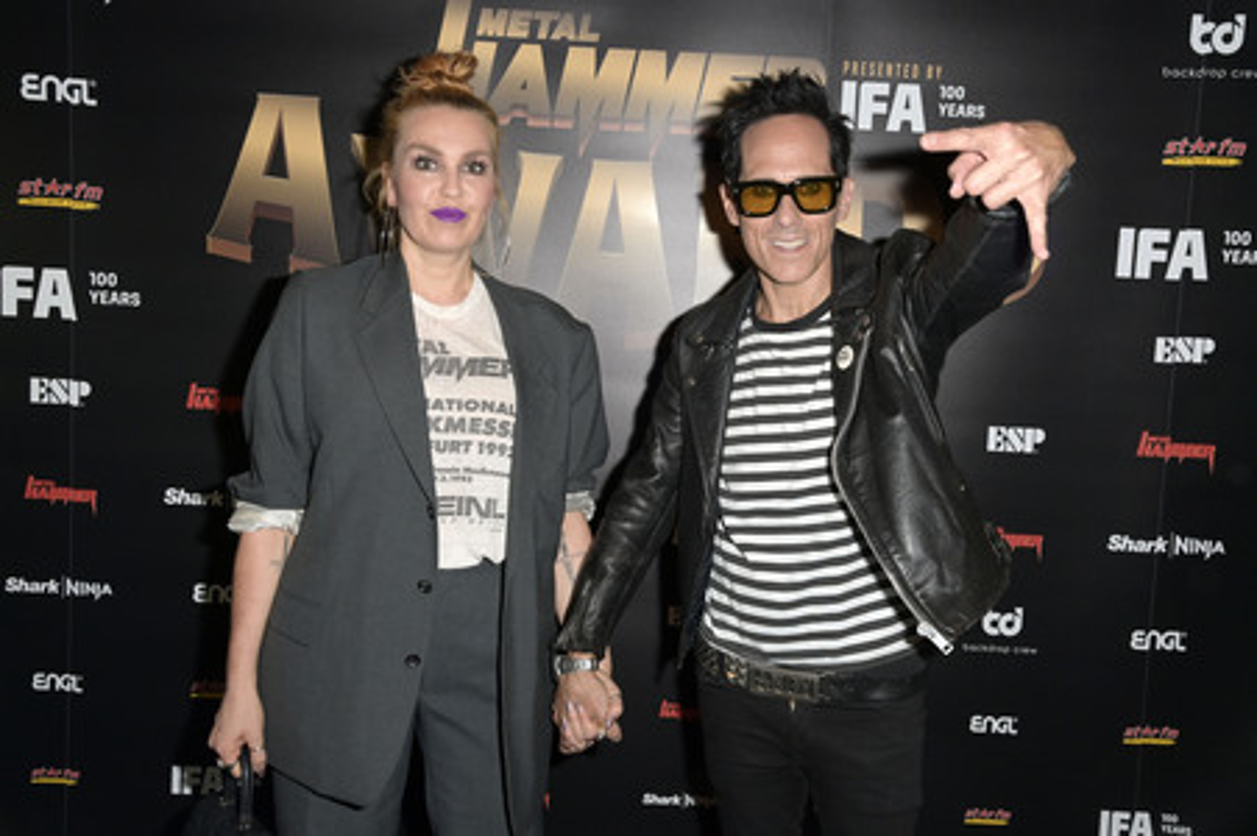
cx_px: 628
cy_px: 418
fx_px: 1186
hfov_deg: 55.8
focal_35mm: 34
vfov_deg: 38.8
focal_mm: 34
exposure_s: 1/125
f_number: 6.3
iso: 640
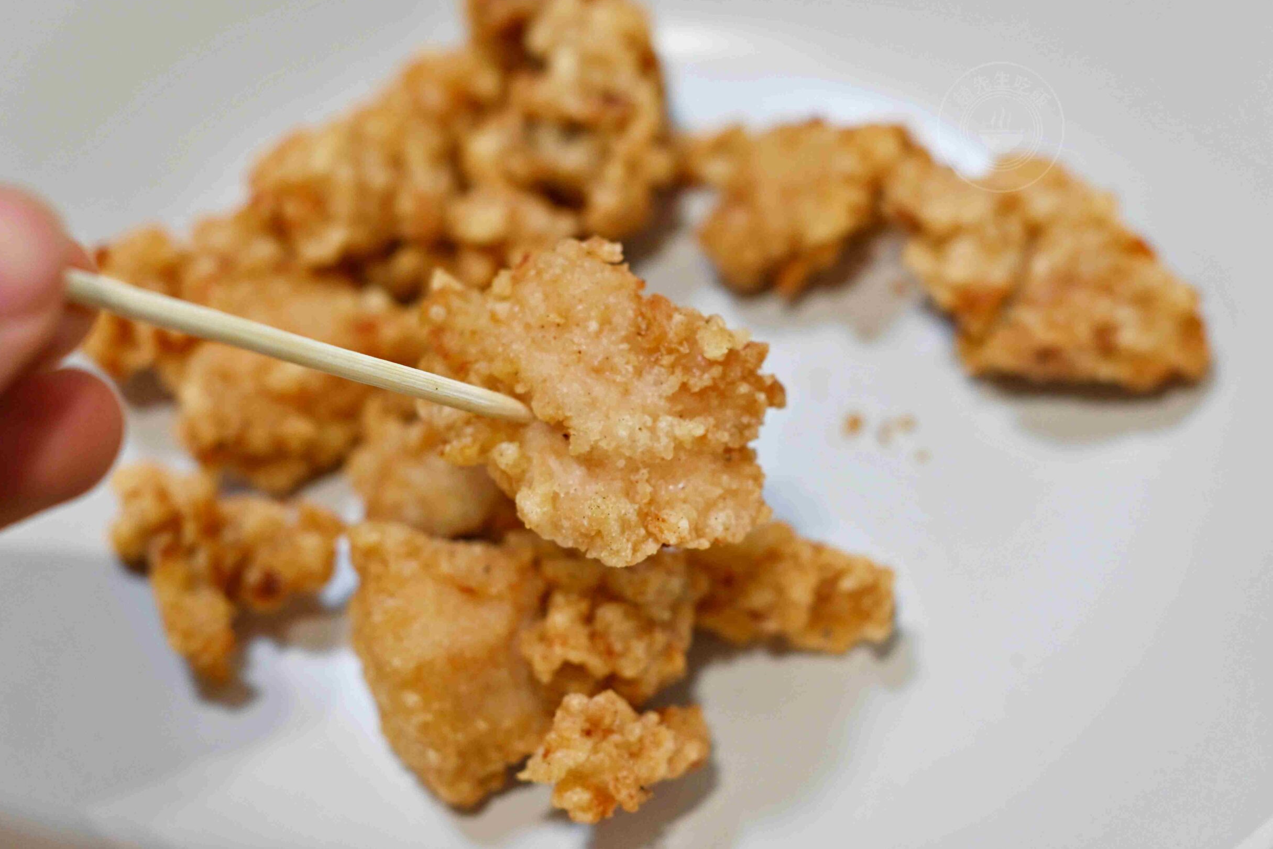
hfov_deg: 25.7
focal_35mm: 79
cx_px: 616
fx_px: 2794
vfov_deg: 17.3
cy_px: 406
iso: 560
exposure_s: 1/200
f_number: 3.2
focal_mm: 50
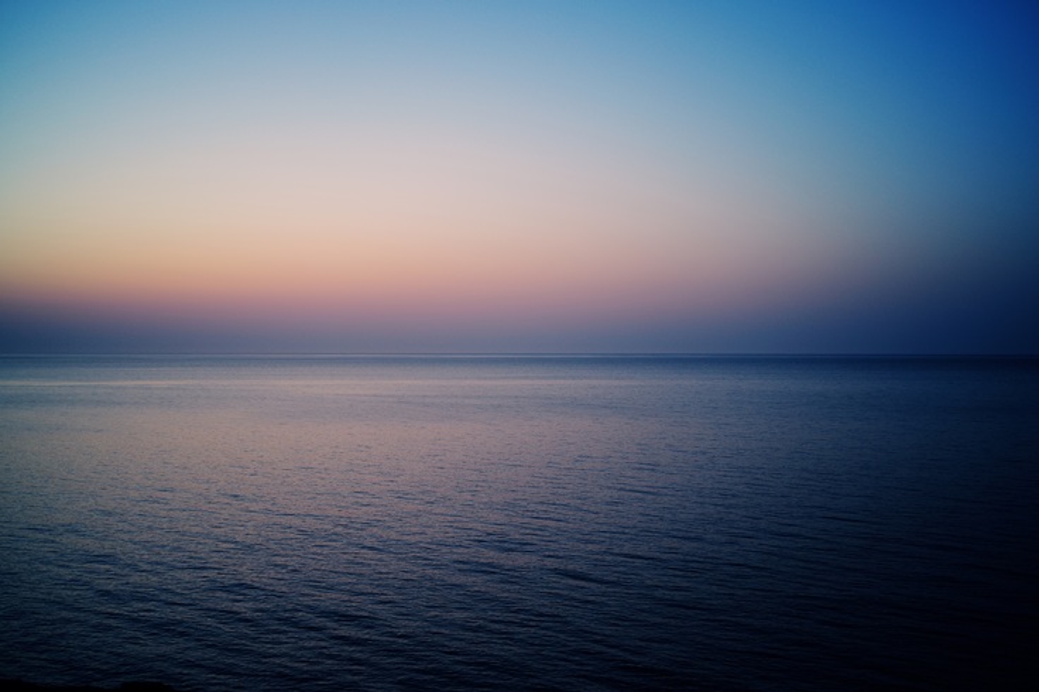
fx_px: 1010
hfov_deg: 54.5
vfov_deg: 37.8
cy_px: 346
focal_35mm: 35
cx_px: 520
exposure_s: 1/60
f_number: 2
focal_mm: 35
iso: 400
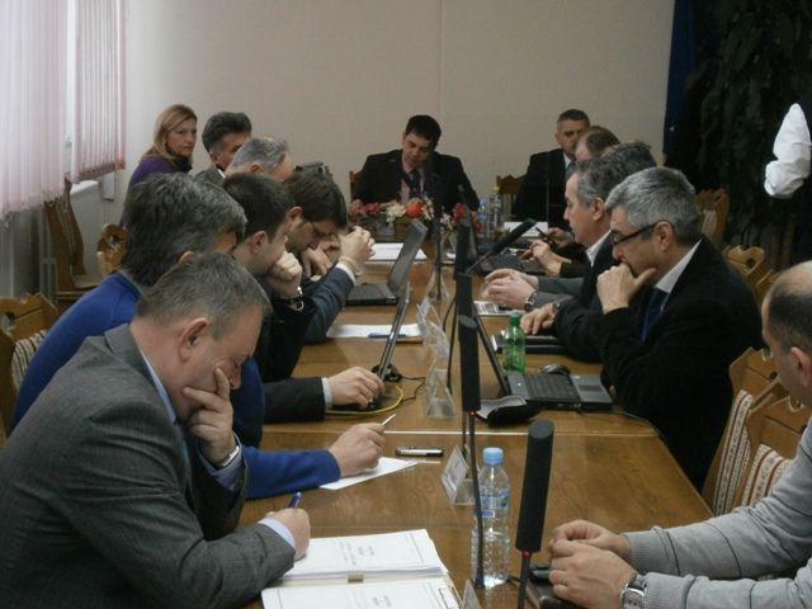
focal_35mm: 73
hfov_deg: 26.7
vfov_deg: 20.2
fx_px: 1712
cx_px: 406
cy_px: 304
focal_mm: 13
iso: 500
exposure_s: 1/50
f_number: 4.4
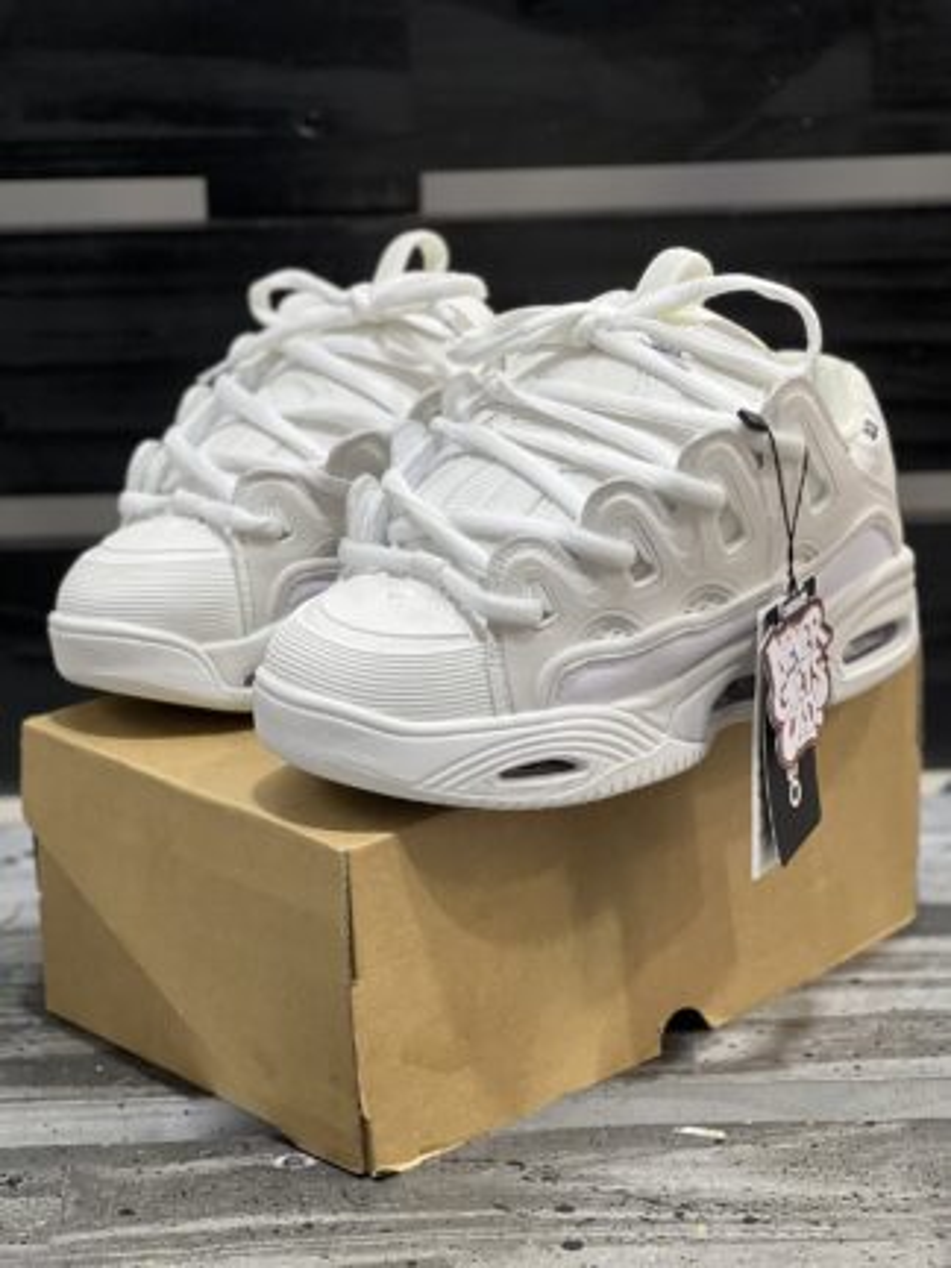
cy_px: 634
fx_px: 2821
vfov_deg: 25.3
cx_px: 476
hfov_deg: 19.1
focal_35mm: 77
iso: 125
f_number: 2.8
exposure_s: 1/60
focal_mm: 9
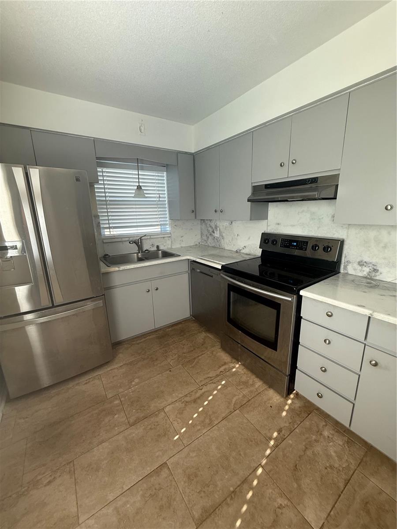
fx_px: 214
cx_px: 198
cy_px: 264
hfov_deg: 85.7
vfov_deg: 102.1
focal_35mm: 14
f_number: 2.2
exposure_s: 1/99
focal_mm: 2.22
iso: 100
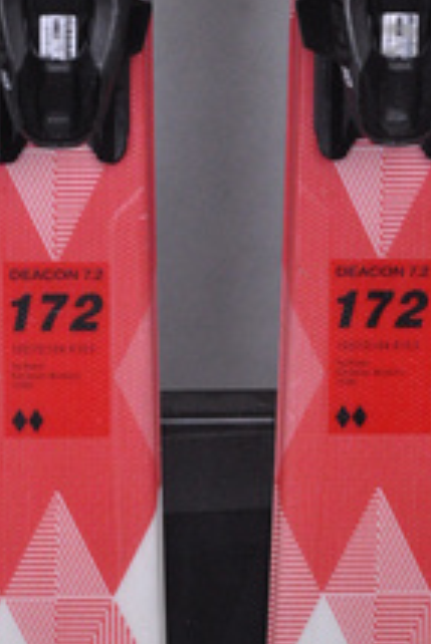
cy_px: 527
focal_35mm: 236
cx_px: 219
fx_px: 4232
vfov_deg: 8.7
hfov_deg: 5.8
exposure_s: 1/125
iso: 3200
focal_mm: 75
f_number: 9.5
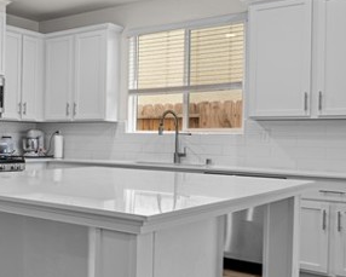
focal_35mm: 47
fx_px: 481
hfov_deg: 31.6
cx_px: -90
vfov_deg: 32.1
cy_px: 134
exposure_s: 1/3
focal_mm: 14
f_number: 9
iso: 250
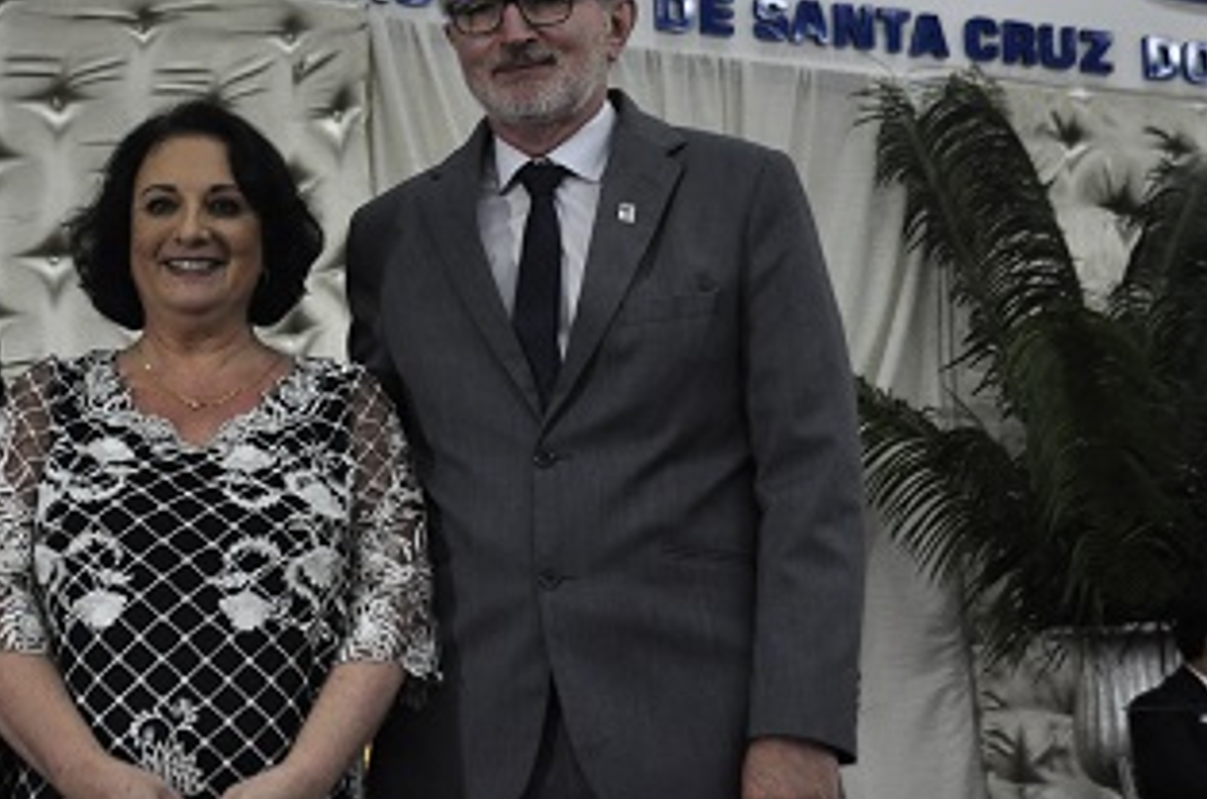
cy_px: 200
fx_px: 2976
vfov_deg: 15.2
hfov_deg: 22.7
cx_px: 334
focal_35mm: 89
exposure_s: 1/100
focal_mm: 31
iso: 1000
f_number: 4
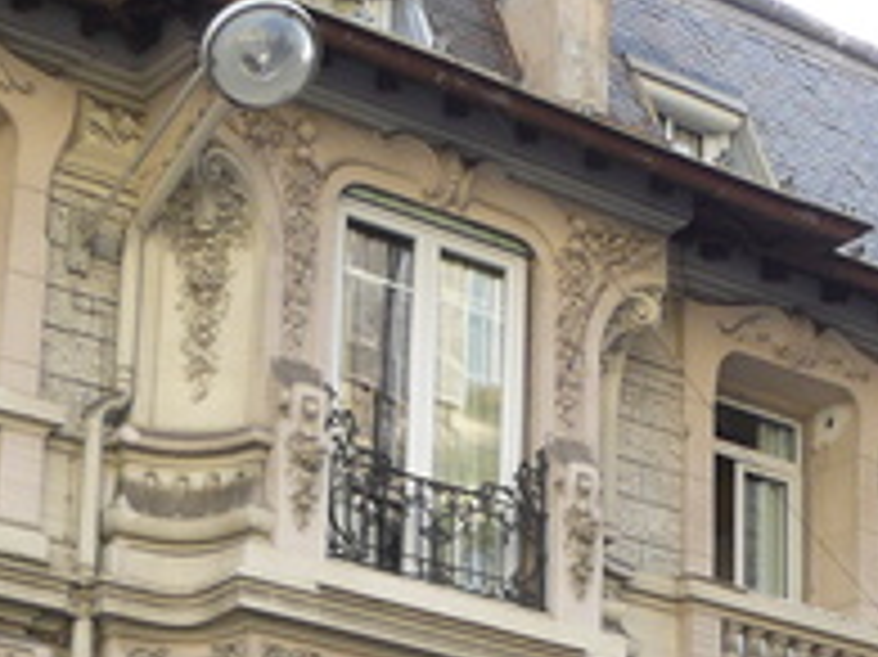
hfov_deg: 16.3
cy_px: 954
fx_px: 2991
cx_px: 928
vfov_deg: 12.0
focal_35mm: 118
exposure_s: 1/100
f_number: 4
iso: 100
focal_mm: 6
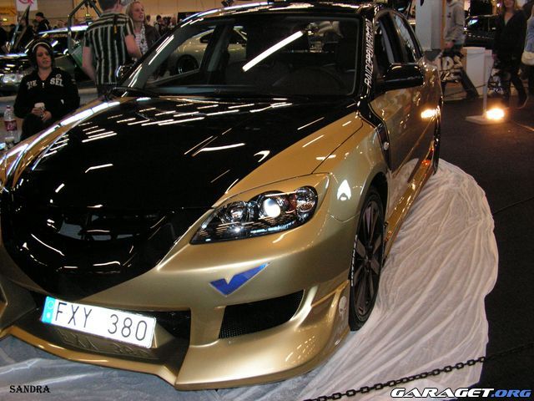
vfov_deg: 39.7
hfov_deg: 51.4
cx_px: 267
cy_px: 200
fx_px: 555
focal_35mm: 36
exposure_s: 1/40
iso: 160
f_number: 3.2
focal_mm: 6
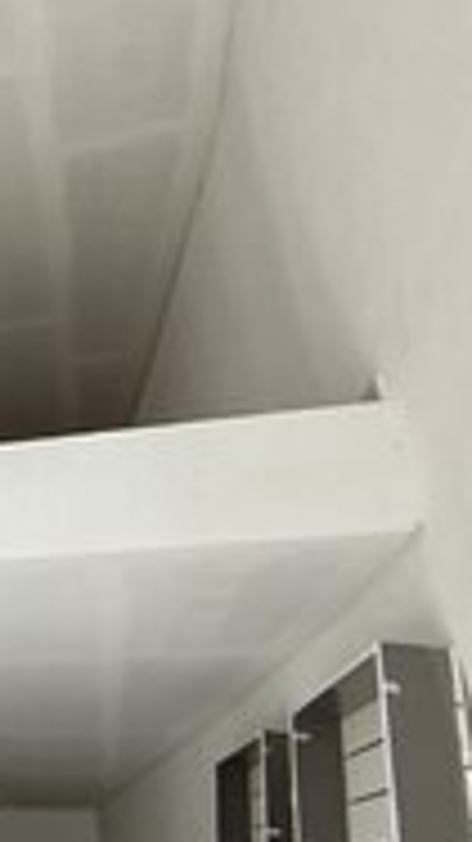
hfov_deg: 22.5
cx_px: -290
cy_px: 439
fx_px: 891
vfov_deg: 50.5
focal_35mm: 40
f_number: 2.2
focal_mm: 1.65
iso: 50
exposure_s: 1/349
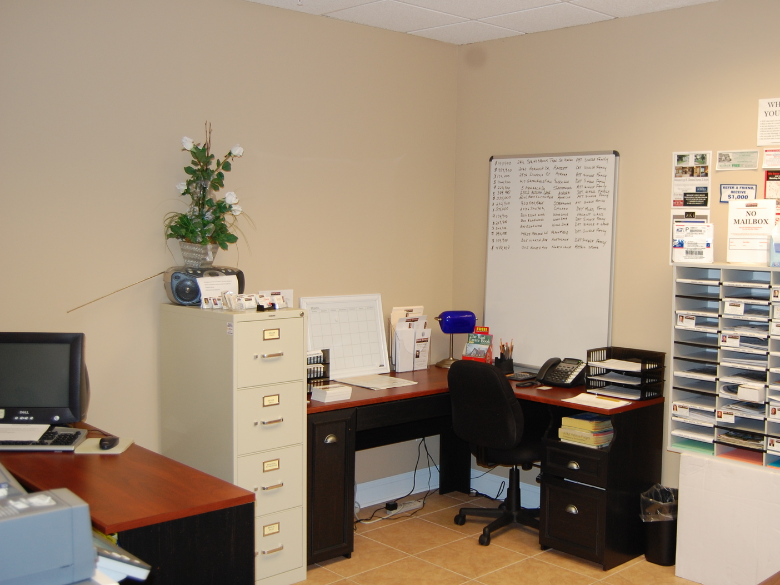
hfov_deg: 46.6
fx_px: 901
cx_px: 448
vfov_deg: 36.0
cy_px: 289
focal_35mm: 40
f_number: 4
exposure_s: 1/60
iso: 400
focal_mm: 24
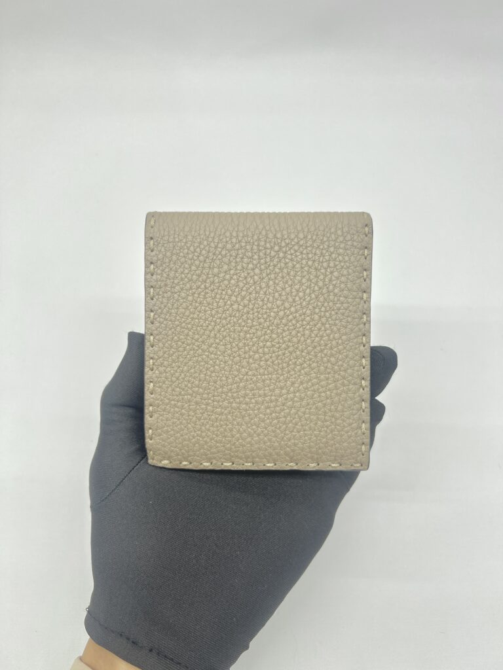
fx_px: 504
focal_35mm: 26
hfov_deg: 53.1
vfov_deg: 67.3
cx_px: 252
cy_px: 335
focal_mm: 5.7
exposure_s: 1/106
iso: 32
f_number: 1.5
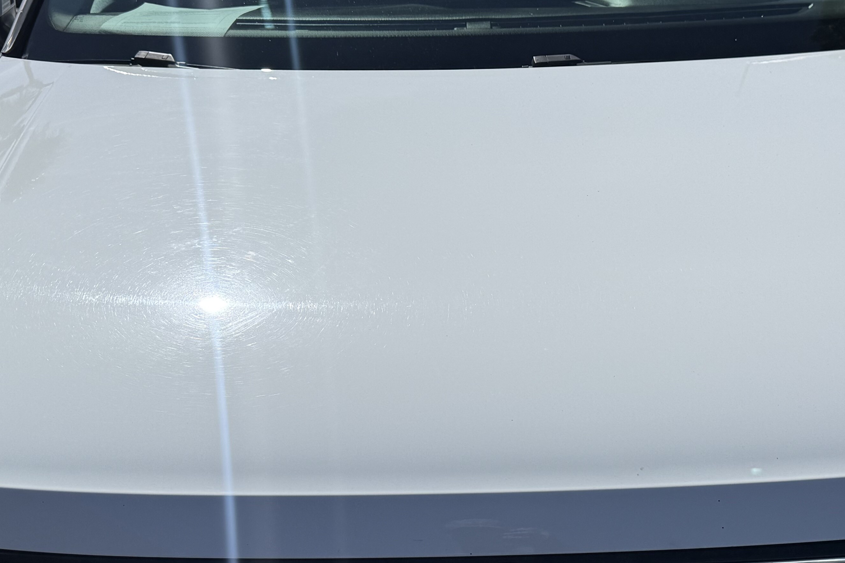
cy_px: 383
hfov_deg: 36.8
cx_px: 483
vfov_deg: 24.9
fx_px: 1267
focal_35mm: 54
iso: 80
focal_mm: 6.76
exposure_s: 1/10309
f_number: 1.78
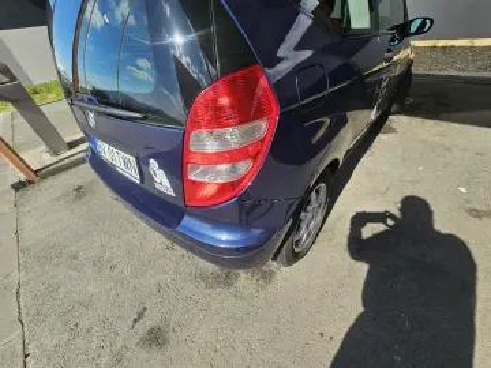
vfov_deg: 89.9
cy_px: 184
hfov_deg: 106.2
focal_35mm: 13
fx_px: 184
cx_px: 246
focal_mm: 2.2
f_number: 2.2
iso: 50
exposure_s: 1/1102
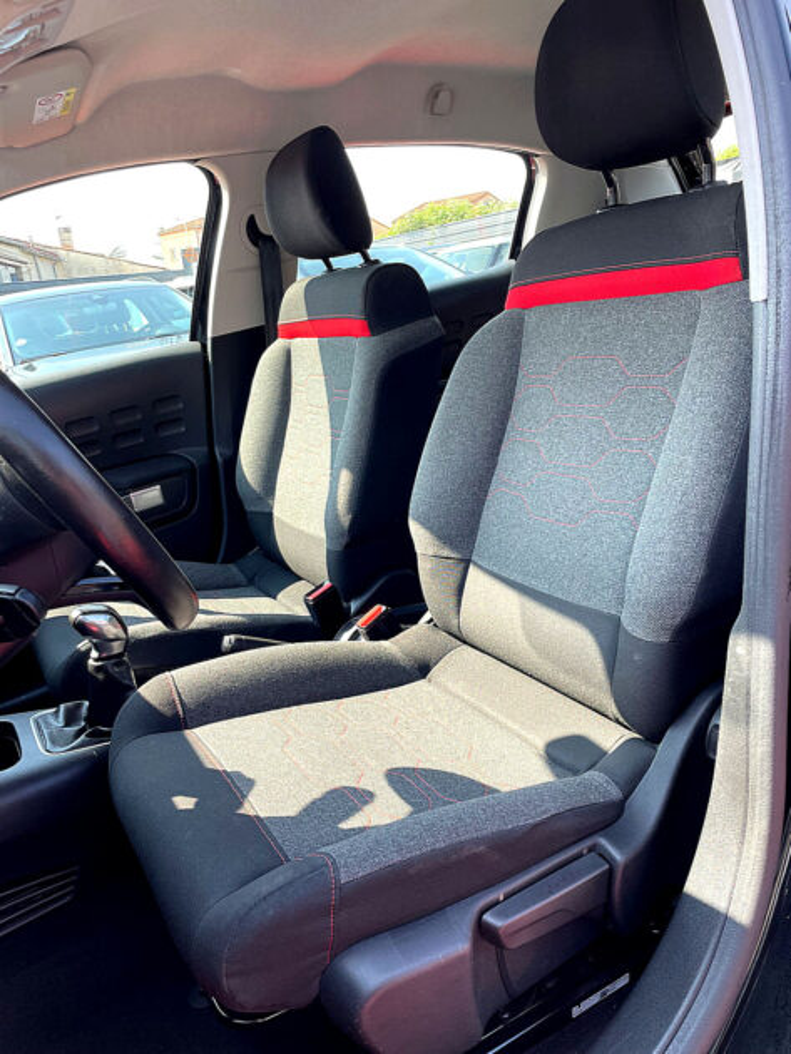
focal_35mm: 26
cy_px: 527
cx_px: 396
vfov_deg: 67.3
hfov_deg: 53.1
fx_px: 792
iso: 32
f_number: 1.6
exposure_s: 1/233
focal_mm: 4.2
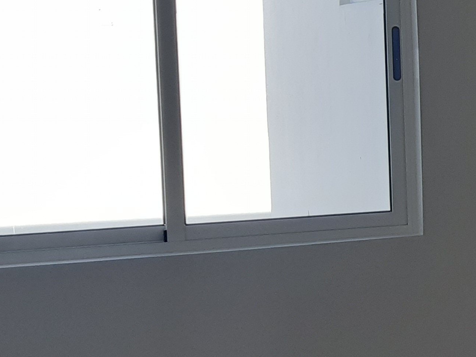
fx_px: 1279
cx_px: 779
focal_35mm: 93
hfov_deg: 18.0
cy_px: 183
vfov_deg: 15.9
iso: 40
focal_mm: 3.92
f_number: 1.7
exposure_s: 1/221
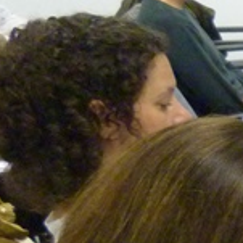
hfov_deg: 9.2
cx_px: 747
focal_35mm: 150
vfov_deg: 11.5
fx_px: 1191
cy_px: 232
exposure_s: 1/15
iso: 400
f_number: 2.8
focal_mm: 4.5
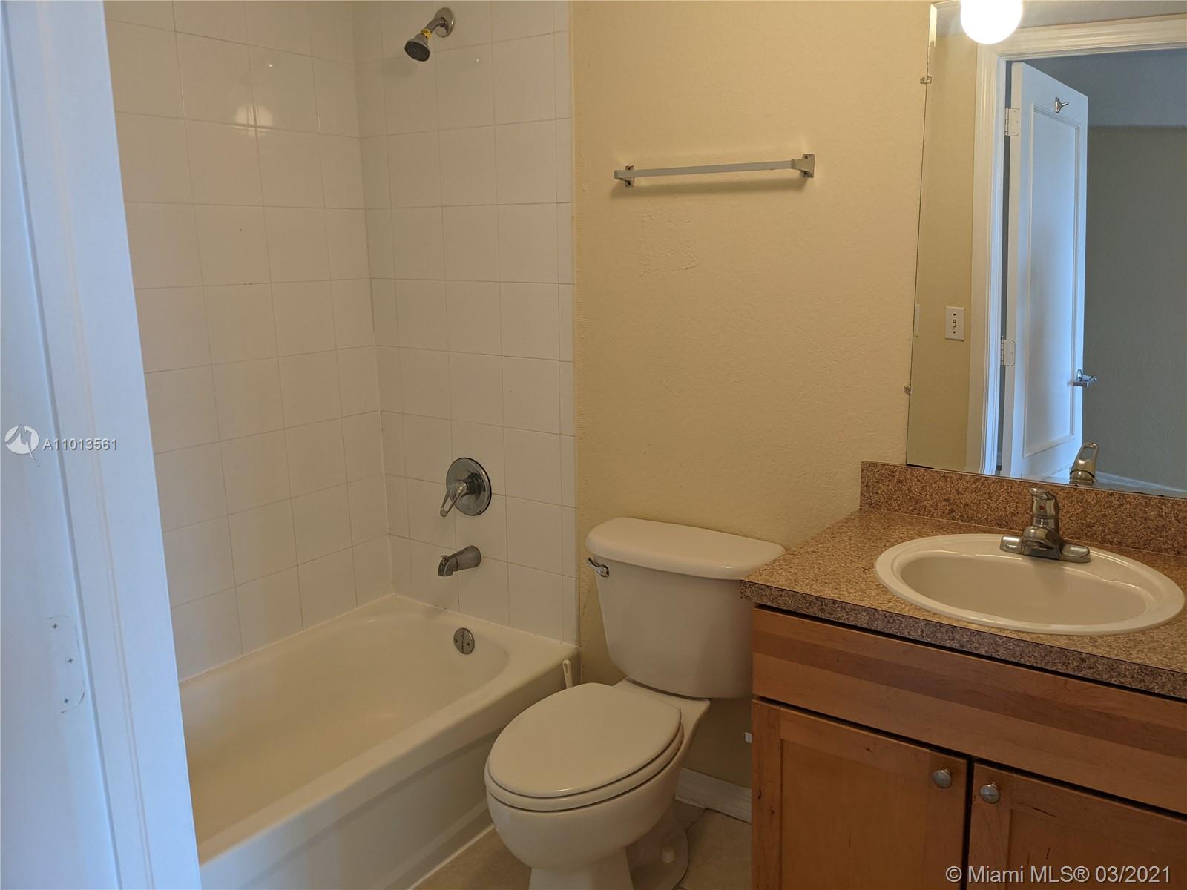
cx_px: 594
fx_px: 926
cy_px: 445
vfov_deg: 51.4
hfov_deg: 65.3
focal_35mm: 27
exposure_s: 1/60
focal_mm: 4.38
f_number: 1.73
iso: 53
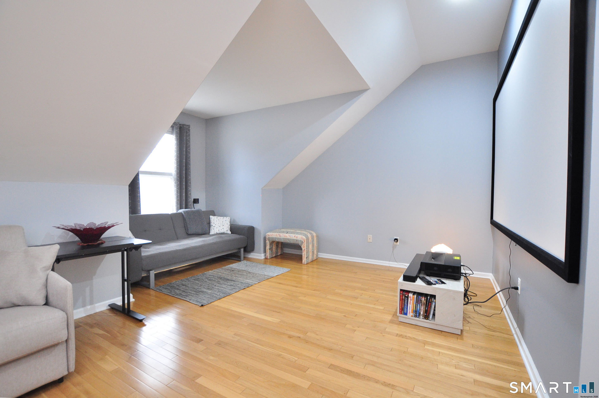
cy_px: 199
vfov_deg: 77.2
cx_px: 300
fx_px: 249
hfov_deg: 100.5
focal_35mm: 15
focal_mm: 10
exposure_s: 1/25
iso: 1000
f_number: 4.5
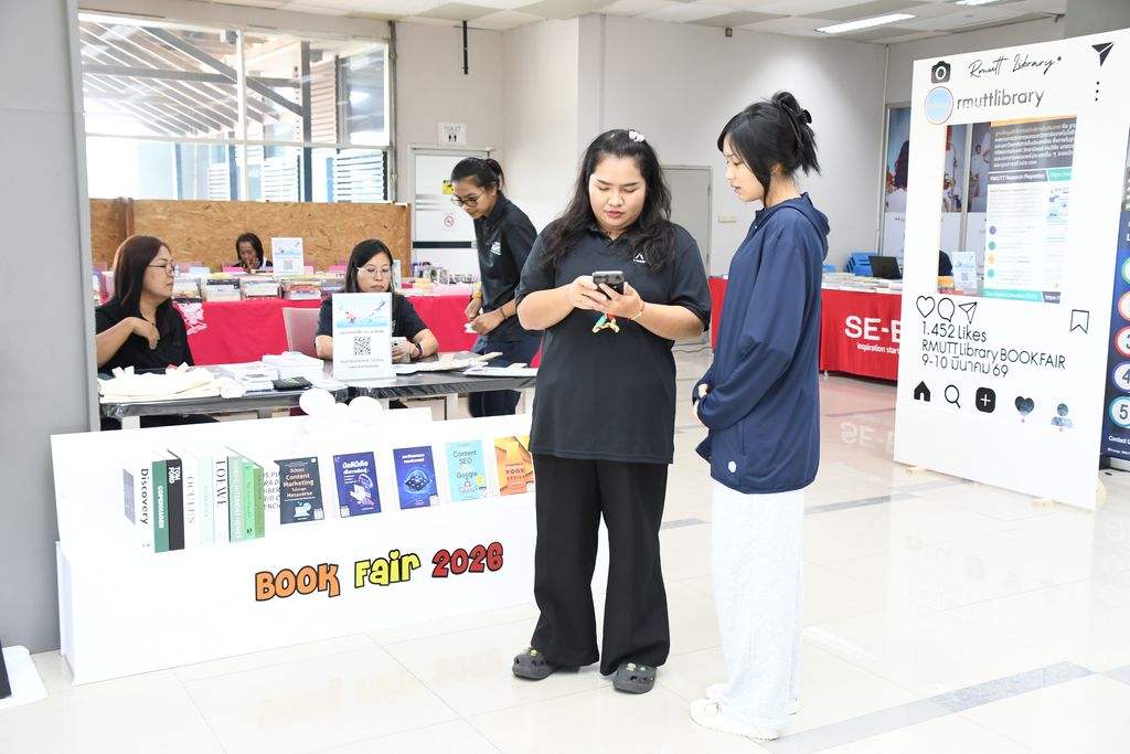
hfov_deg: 53.1
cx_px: 565
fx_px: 1130
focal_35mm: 36
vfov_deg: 36.9
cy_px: 377
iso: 800
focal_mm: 24
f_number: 4
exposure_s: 1/50
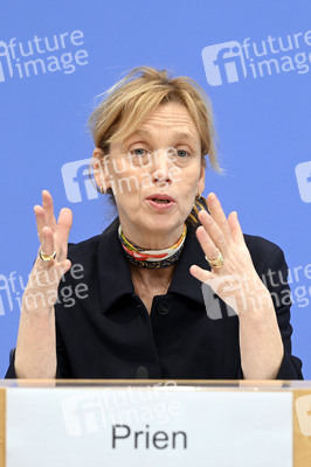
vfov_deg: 25.7
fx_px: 1025
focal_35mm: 79
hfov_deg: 17.2
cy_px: 234
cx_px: 156
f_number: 5.6
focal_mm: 79
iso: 3200
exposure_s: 1/320
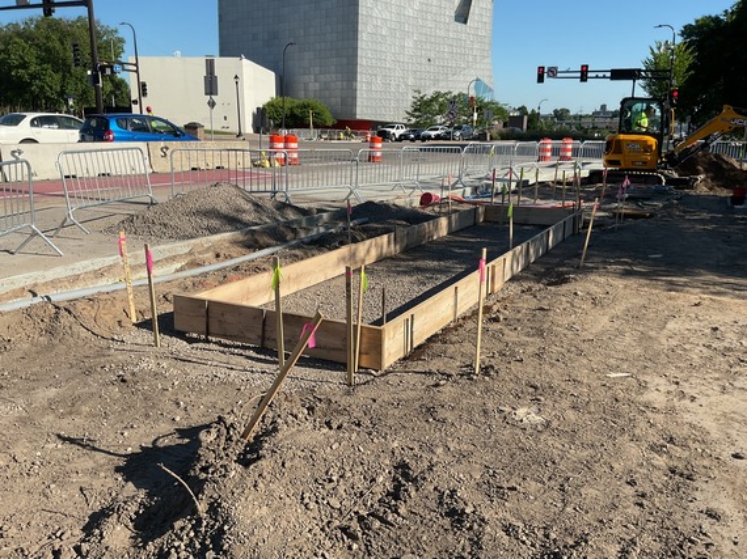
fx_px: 626
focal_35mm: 29
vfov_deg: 48.2
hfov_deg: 61.7
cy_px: 280
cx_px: 374
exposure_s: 1/1786
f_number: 1.8
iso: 16
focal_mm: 3
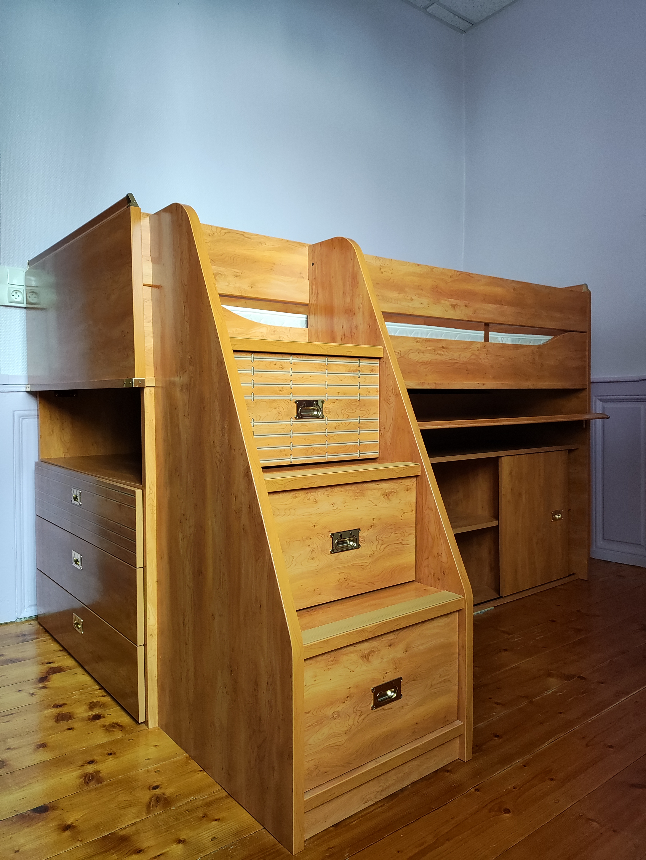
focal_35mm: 25
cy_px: 430
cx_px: 323
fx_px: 622
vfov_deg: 69.4
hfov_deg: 54.9
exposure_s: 1/100
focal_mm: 4.71
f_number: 1.79
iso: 568
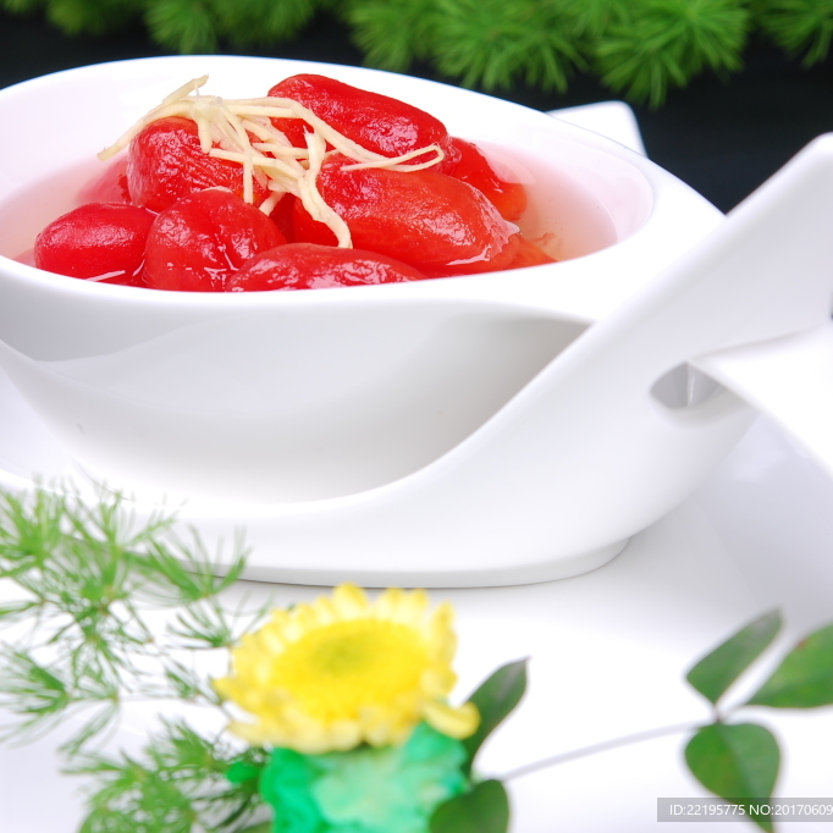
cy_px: 415
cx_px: 321
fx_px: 3131
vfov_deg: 15.2
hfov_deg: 15.1
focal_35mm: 115
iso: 100
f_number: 9
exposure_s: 1/125
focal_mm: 60
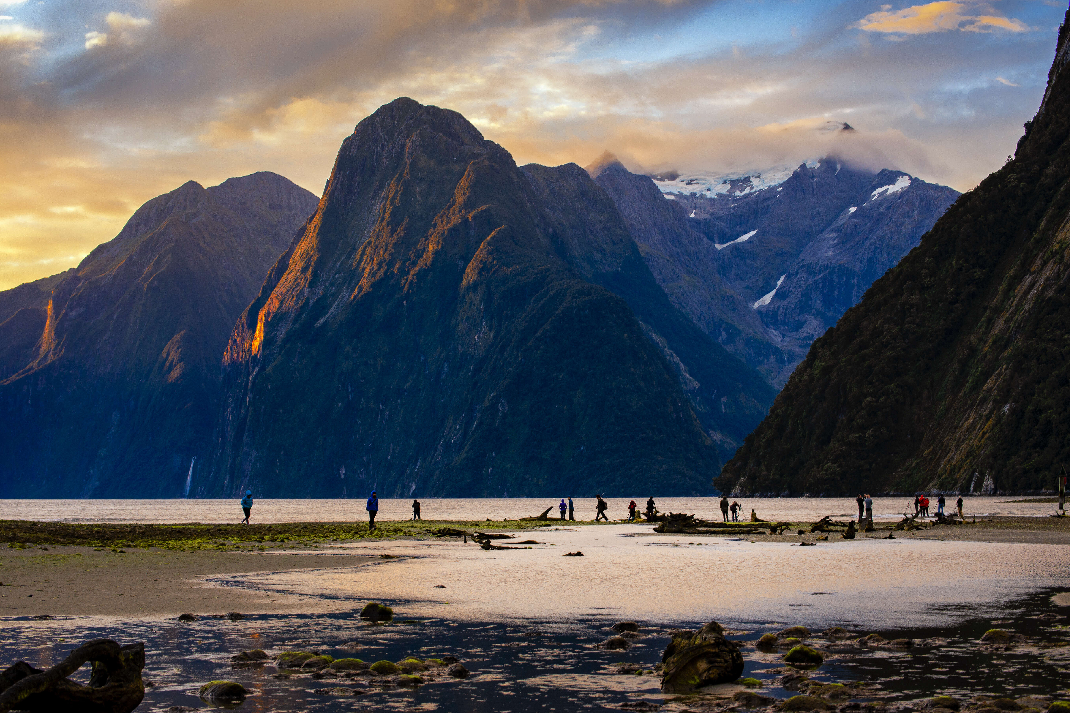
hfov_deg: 28.8
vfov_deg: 19.5
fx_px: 2080
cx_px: 535
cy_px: 356
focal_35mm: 70
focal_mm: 70
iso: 400
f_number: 8
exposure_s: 1/80
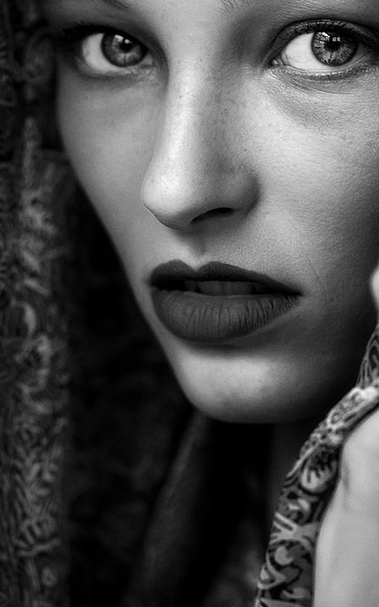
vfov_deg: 8.8
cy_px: 243
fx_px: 3950
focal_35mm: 239
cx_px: 266
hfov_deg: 5.5
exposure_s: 1/250
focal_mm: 150
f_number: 4
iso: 800
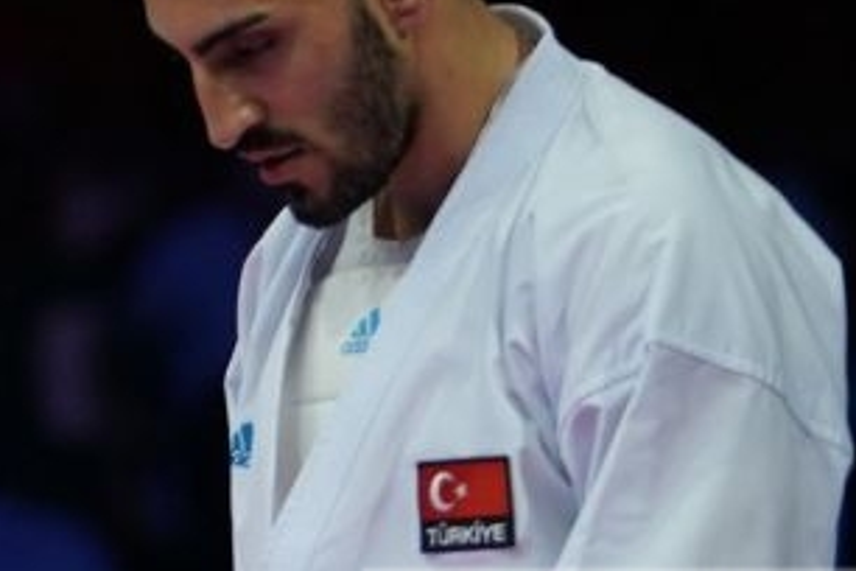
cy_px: 823
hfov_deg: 2.0
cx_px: -324
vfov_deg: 1.3
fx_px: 24917
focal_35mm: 1048
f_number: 2.8
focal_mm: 178
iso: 400
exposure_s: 1/400
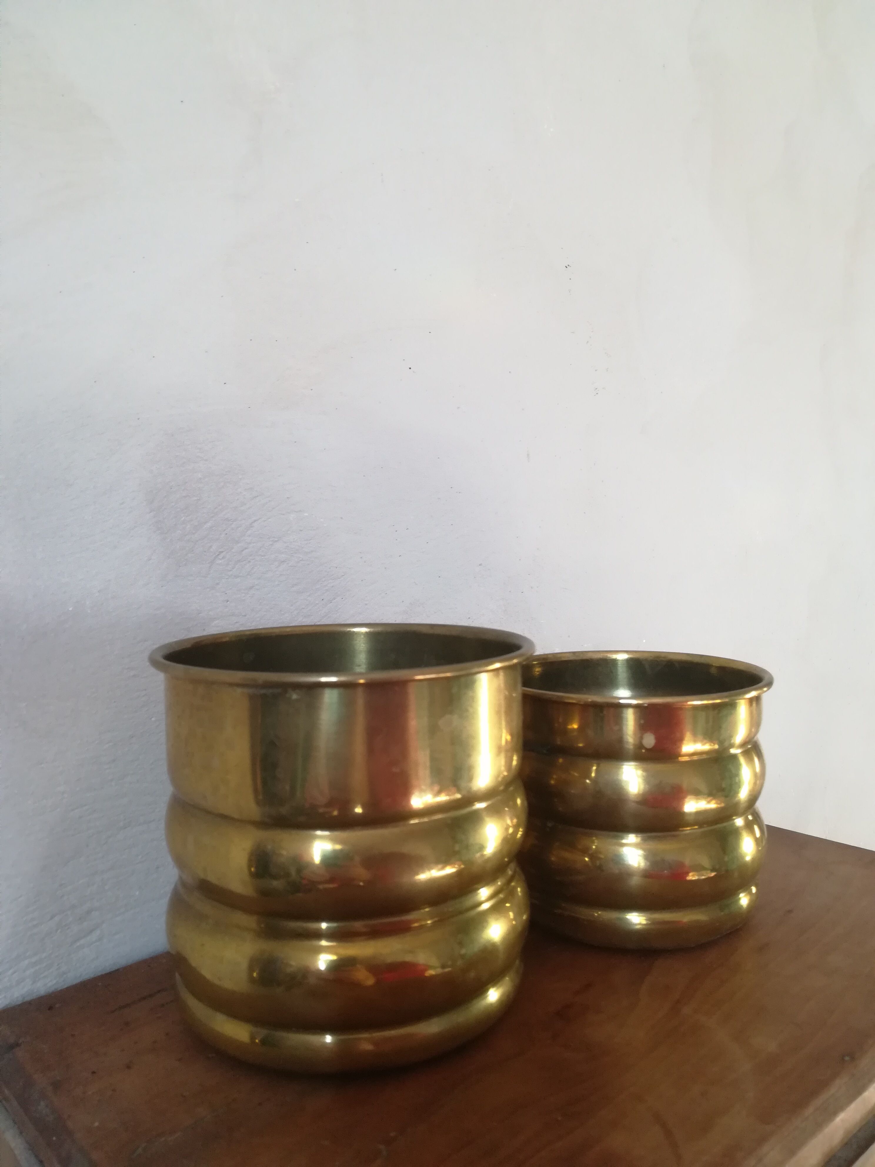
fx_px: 876
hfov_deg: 53.1
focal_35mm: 26
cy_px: 584
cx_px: 438
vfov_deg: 67.3
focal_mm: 3.83
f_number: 2.2
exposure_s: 1/33.3
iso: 200
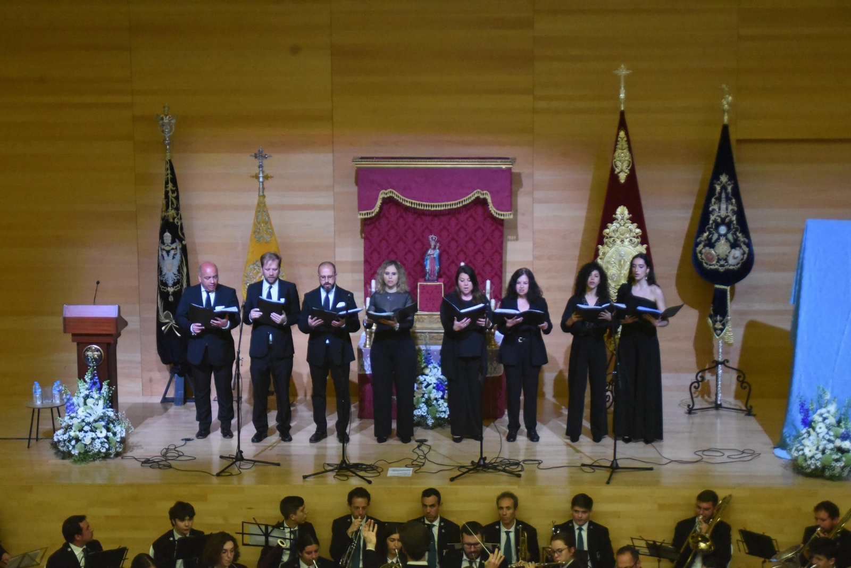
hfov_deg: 26.0
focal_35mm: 78
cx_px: 426
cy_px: 284
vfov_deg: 17.5
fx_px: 1844
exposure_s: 1/320
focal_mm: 78
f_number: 5.6
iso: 12800
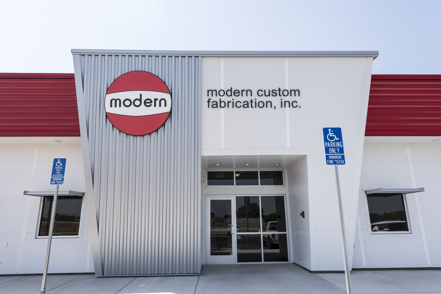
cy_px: 147
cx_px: 220
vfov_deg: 53.2
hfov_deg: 73.7
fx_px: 294
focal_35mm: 24
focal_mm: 24
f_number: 11
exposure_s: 1/80
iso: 100
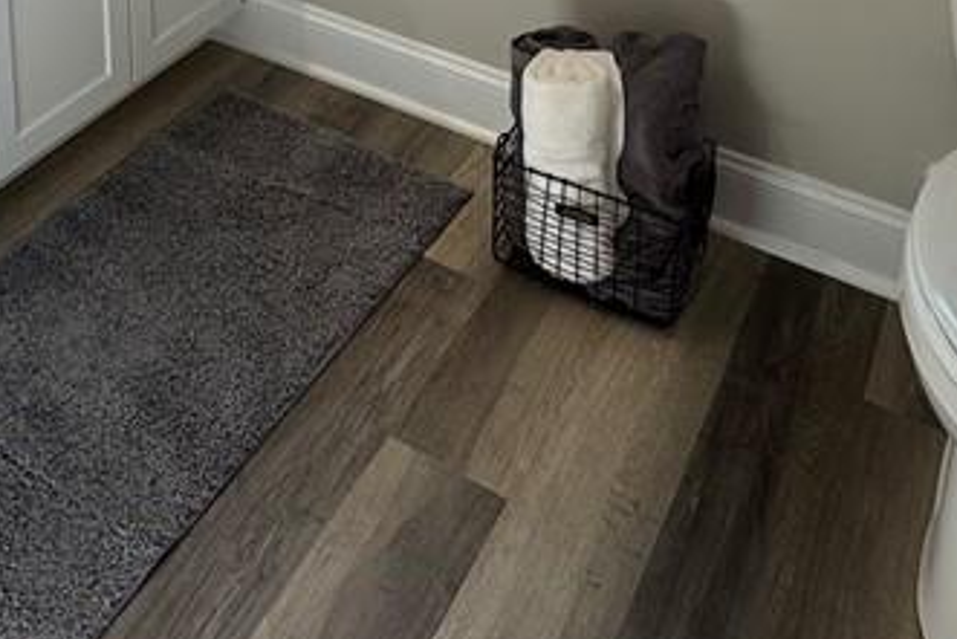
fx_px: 1197
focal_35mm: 45
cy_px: -382
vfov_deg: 22.8
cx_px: 356
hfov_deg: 43.2
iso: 40
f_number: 2.2
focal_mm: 2.22
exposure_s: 1/190
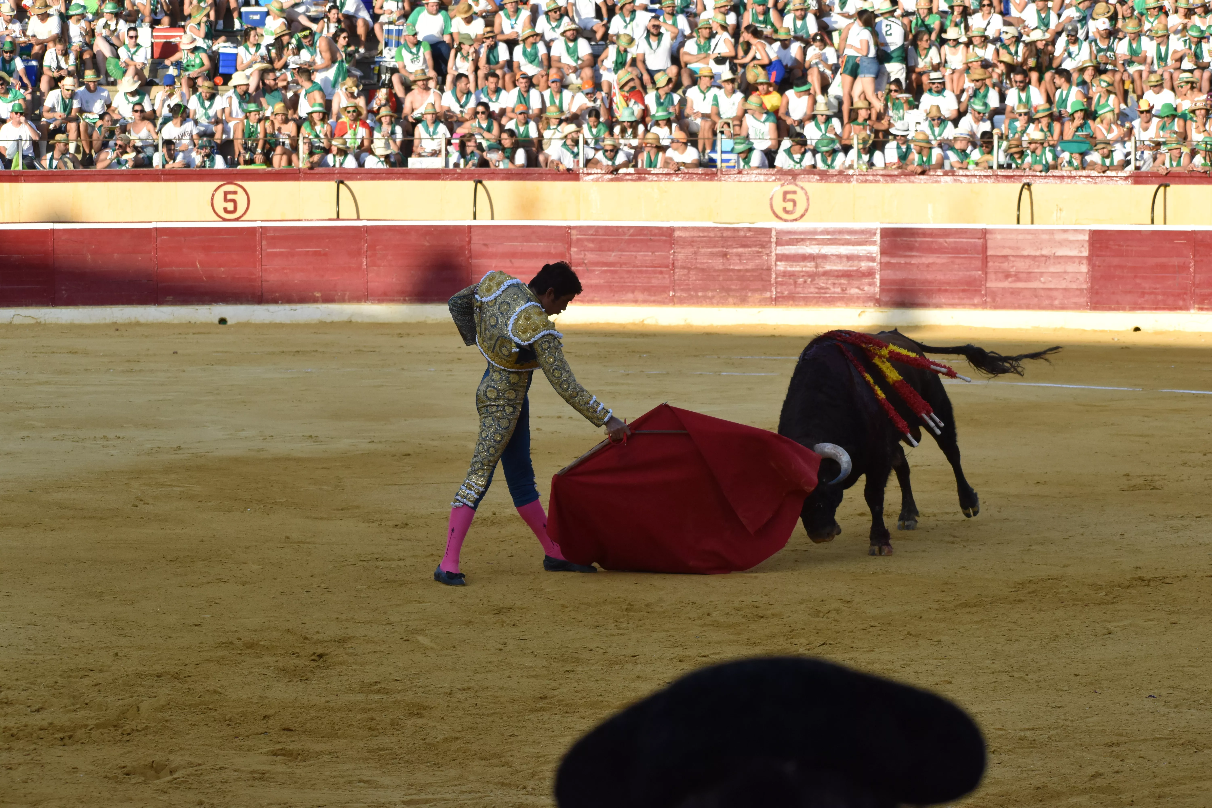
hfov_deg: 19.5
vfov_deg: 13.0
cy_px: 404
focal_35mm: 105
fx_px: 3535
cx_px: 606
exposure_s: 1/1000
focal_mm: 70
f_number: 8
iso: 800
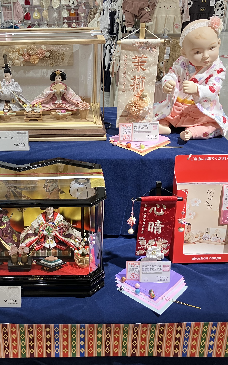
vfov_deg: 49.3
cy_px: 181
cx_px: 62
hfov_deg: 31.5
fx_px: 398
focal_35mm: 40
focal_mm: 3.99
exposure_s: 1/60
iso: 100
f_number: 1.8
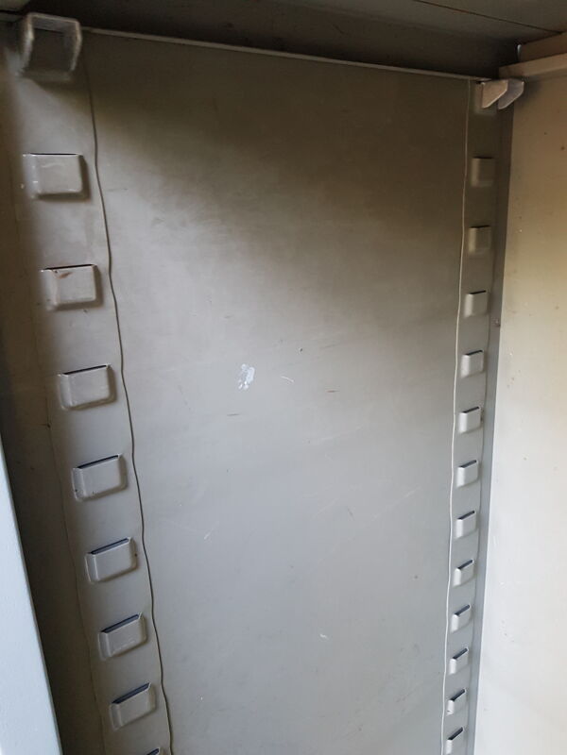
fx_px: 568
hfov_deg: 53.1
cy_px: 378
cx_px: 284
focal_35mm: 26
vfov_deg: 67.3
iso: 250
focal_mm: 4.2
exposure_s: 1/25
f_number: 1.7
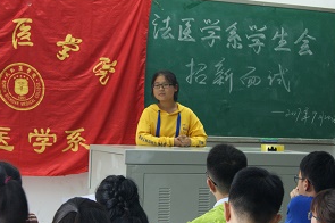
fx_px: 826
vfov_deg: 15.3
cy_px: 135
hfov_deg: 22.9
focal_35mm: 89
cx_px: 194
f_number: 5
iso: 400
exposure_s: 1/25
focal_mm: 35
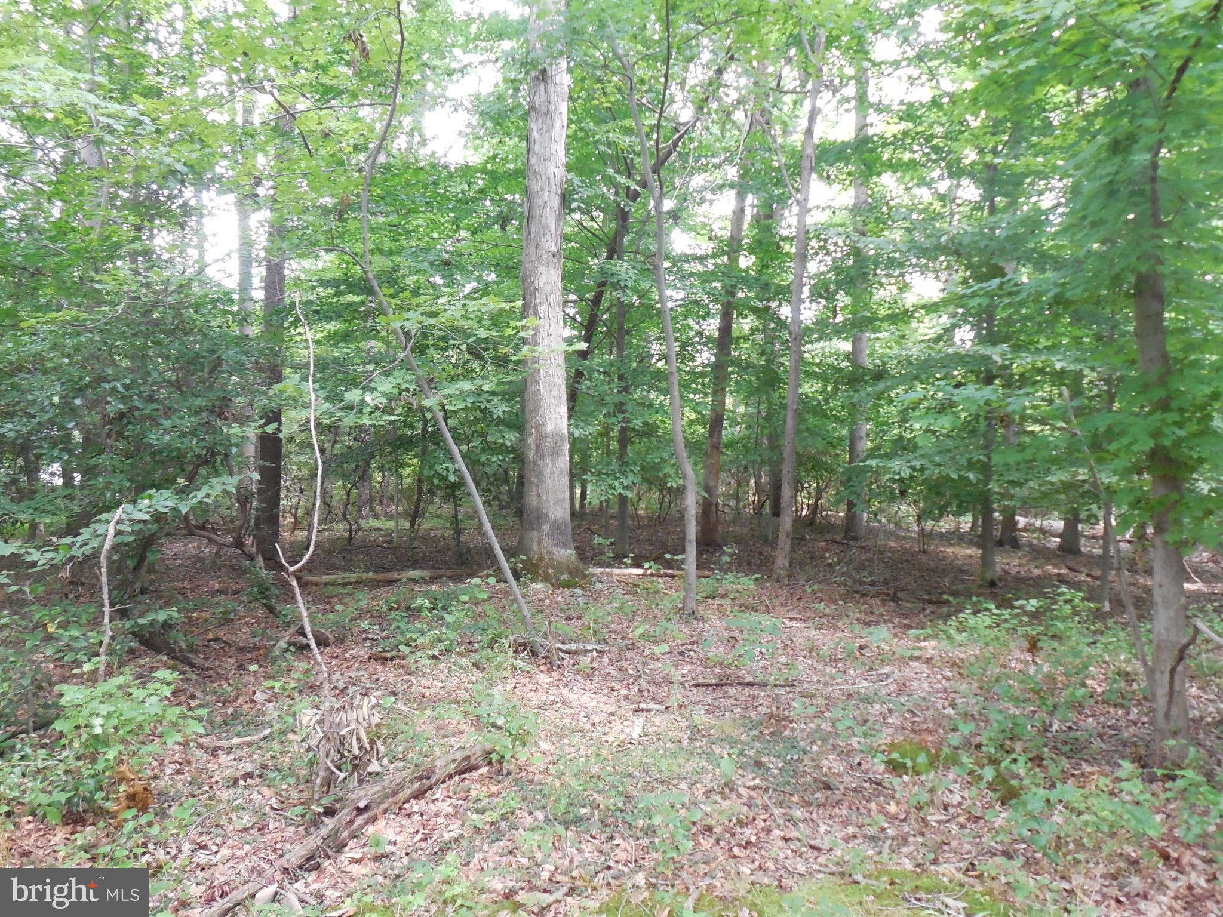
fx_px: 919
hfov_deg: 67.3
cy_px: 458
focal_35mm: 26
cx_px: 612
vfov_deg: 53.1
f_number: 3.5
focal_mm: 4.6
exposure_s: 1/30
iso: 360
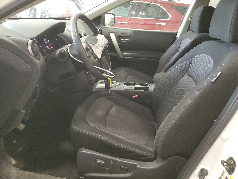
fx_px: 179
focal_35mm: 26
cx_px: 119
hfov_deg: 67.3
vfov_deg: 53.1
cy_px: 90
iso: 407
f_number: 1.5
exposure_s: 1/60.2
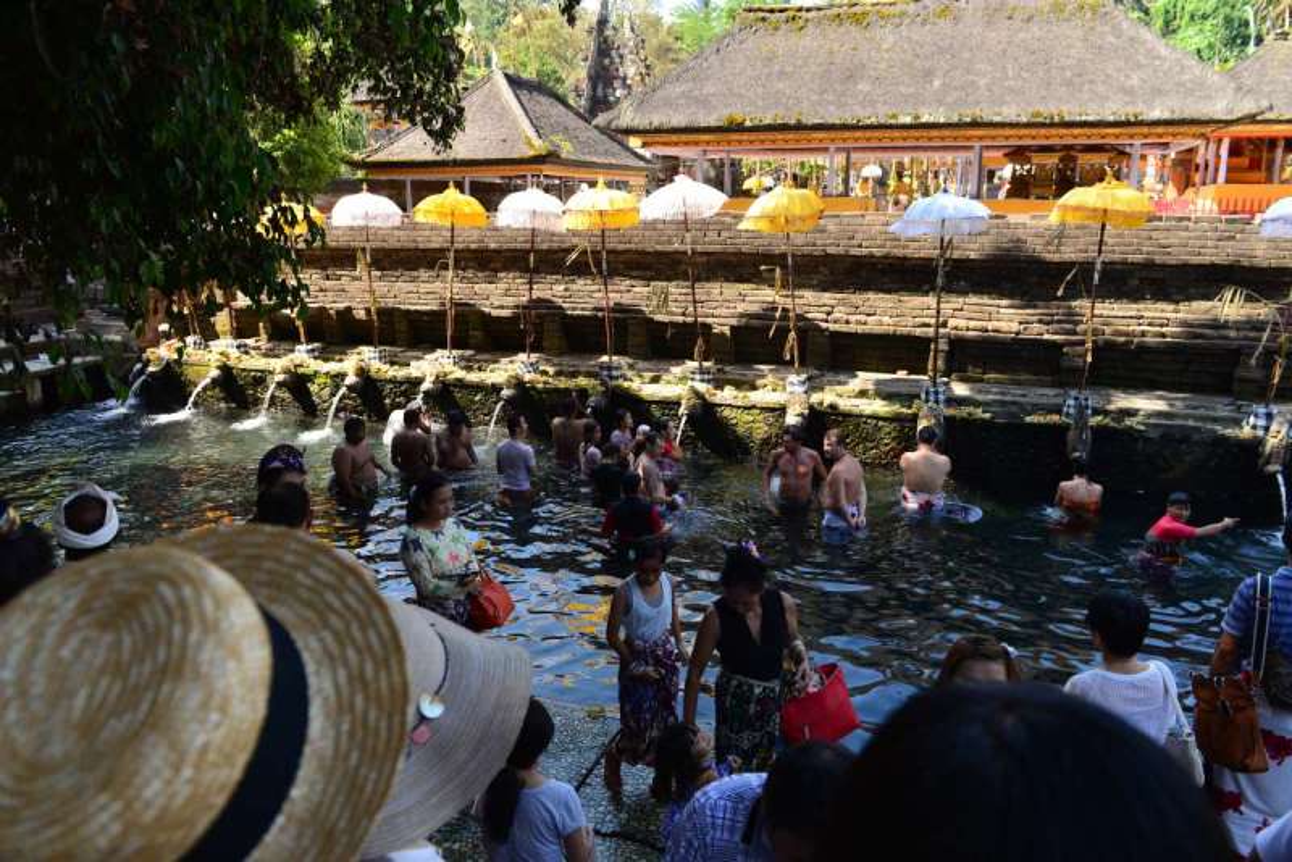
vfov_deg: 53.2
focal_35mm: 24
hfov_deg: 73.7
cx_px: 646
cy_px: 431
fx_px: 862
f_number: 5.6
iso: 100
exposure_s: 1/125
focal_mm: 24
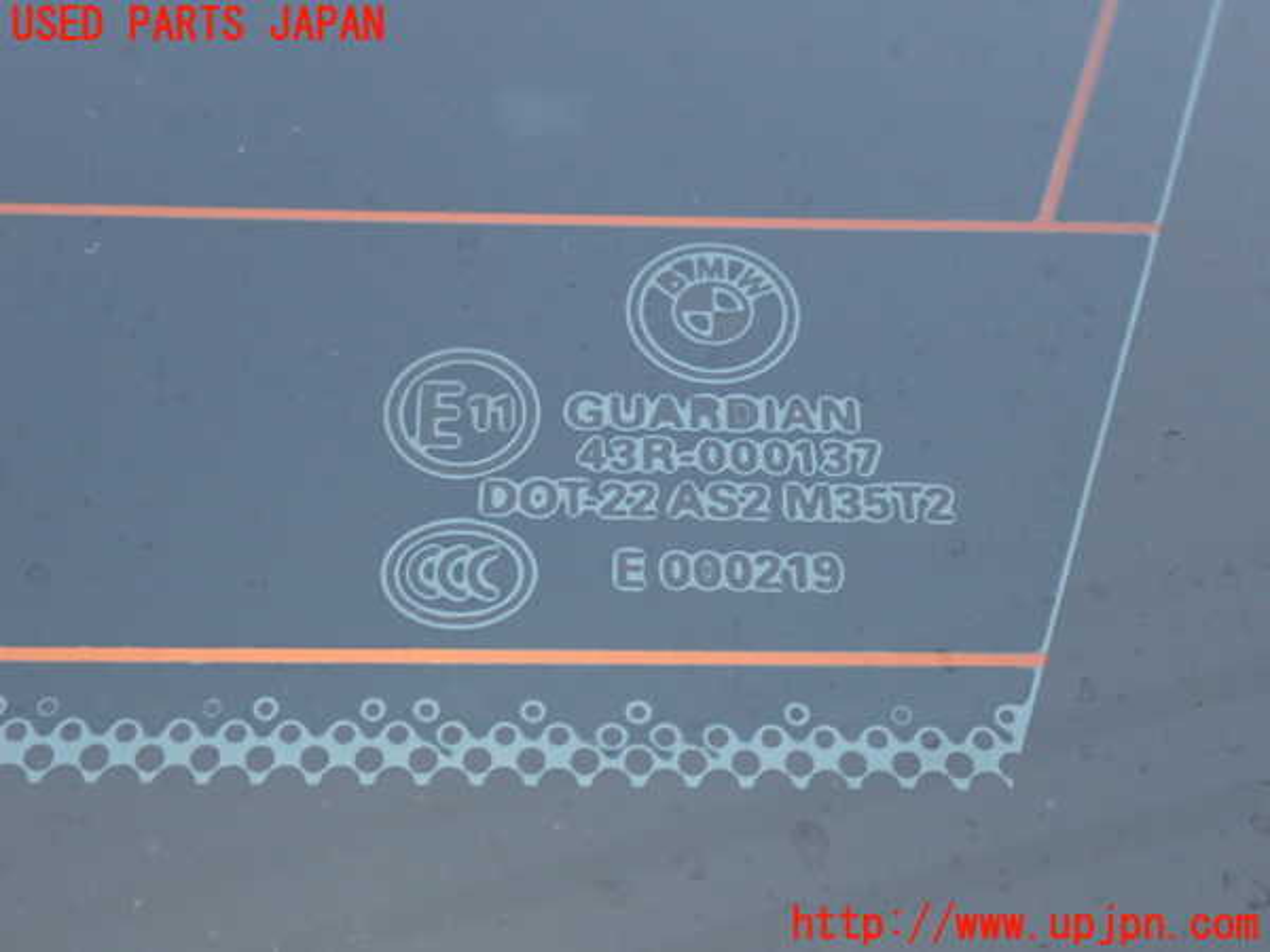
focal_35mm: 47
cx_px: 635
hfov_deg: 40.4
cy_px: 476
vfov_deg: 30.9
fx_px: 1724
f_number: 3.1
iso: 640
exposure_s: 1/50
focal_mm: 8.4
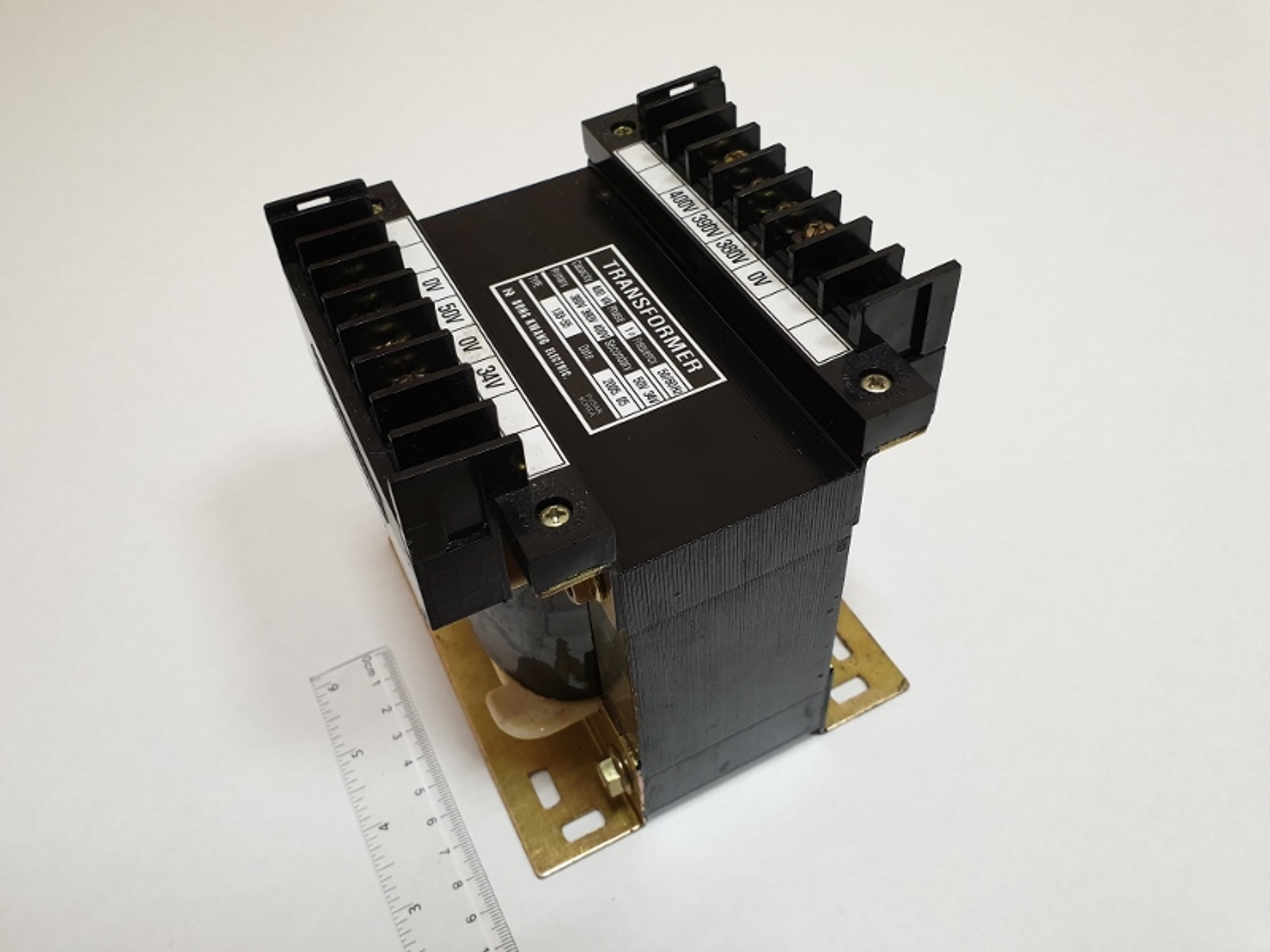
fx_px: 954
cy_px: 476
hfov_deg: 67.3
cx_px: 635
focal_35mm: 26
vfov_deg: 53.1
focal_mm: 4.3
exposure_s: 1/50
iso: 250
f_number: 2.4
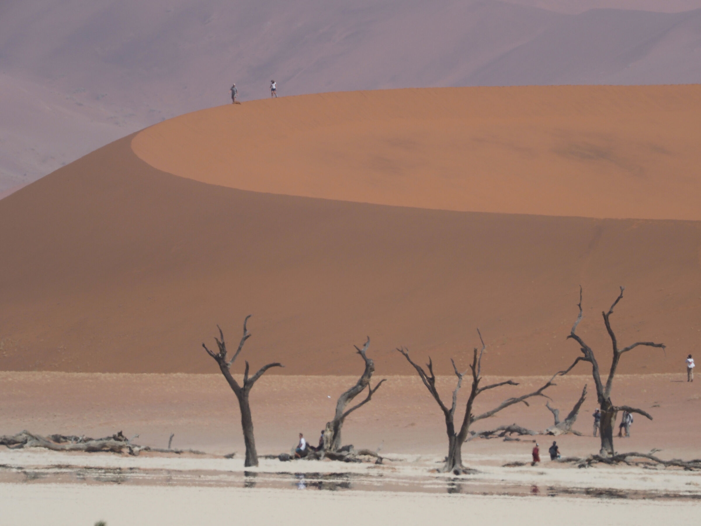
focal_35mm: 841
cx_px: 350
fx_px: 17031
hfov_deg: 2.4
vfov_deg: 1.8
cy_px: 263
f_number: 5.6
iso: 200
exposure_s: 1/2000
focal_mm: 420
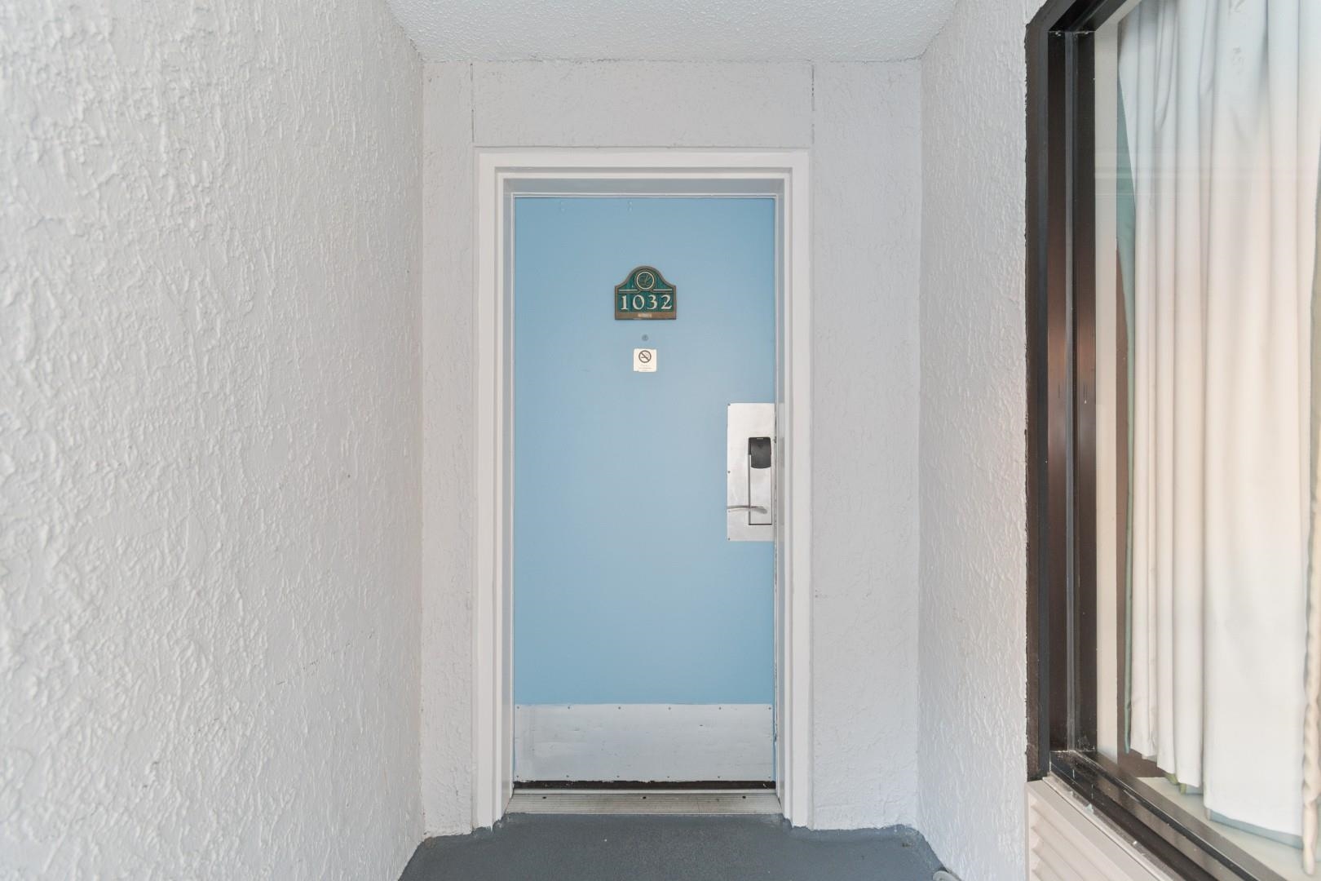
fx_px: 550
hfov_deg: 100.4
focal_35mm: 15
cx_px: 660
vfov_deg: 77.3
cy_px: 440
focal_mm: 10
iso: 100
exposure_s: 1/1.25
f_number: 4.5
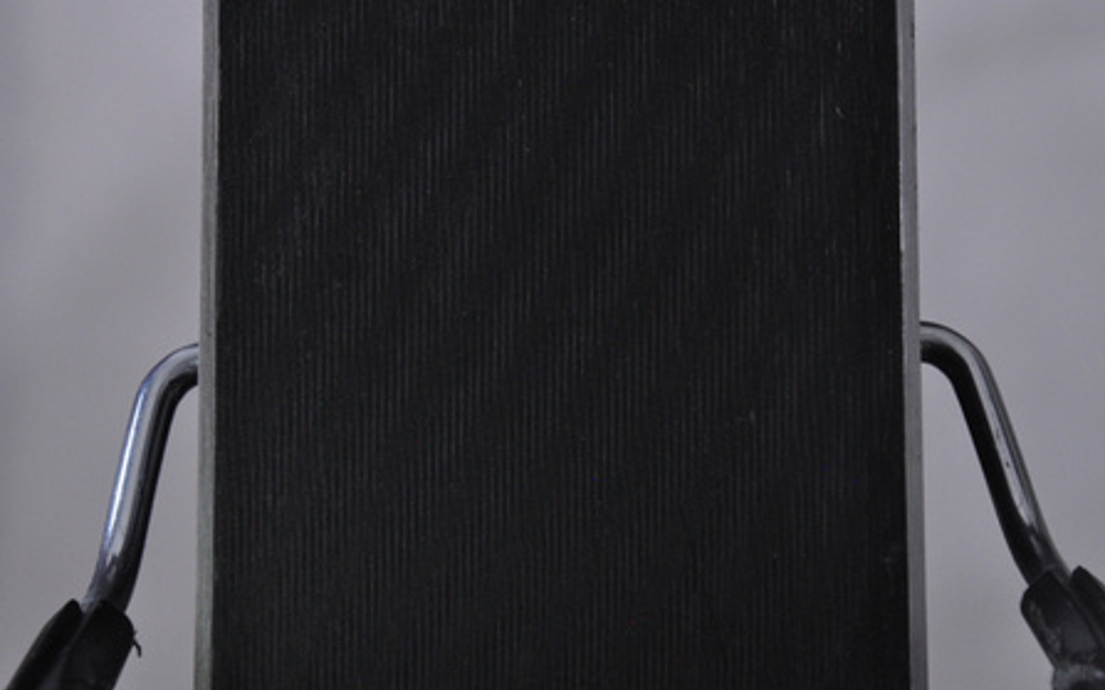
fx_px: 4862
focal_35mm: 162
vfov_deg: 8.1
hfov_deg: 13.0
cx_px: 551
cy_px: 350
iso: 3200
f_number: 11
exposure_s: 1/125
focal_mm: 105
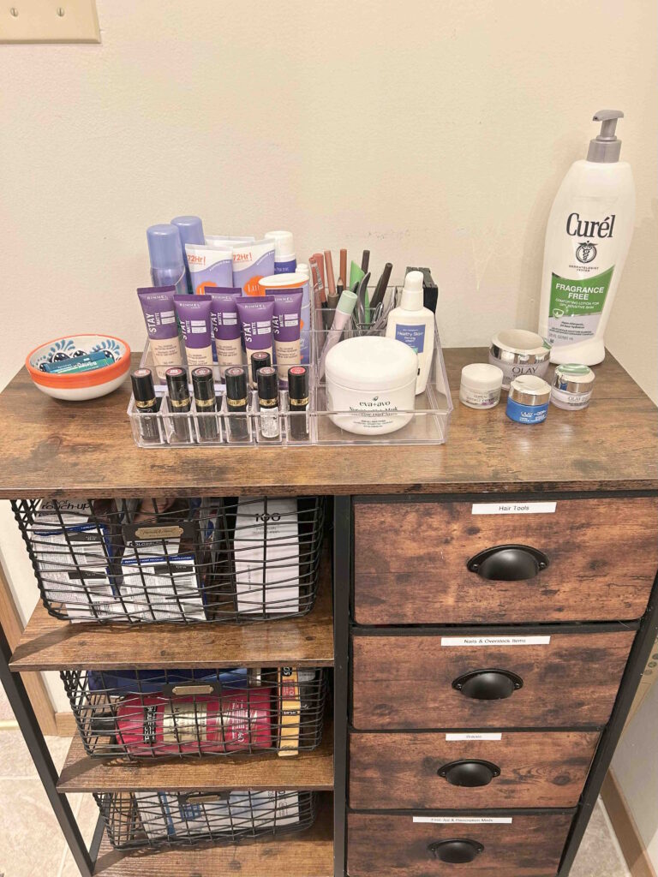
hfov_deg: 53.1
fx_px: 659
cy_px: 438
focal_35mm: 26
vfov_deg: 67.3
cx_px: 329
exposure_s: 1/60
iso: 80
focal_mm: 5.7
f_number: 1.5
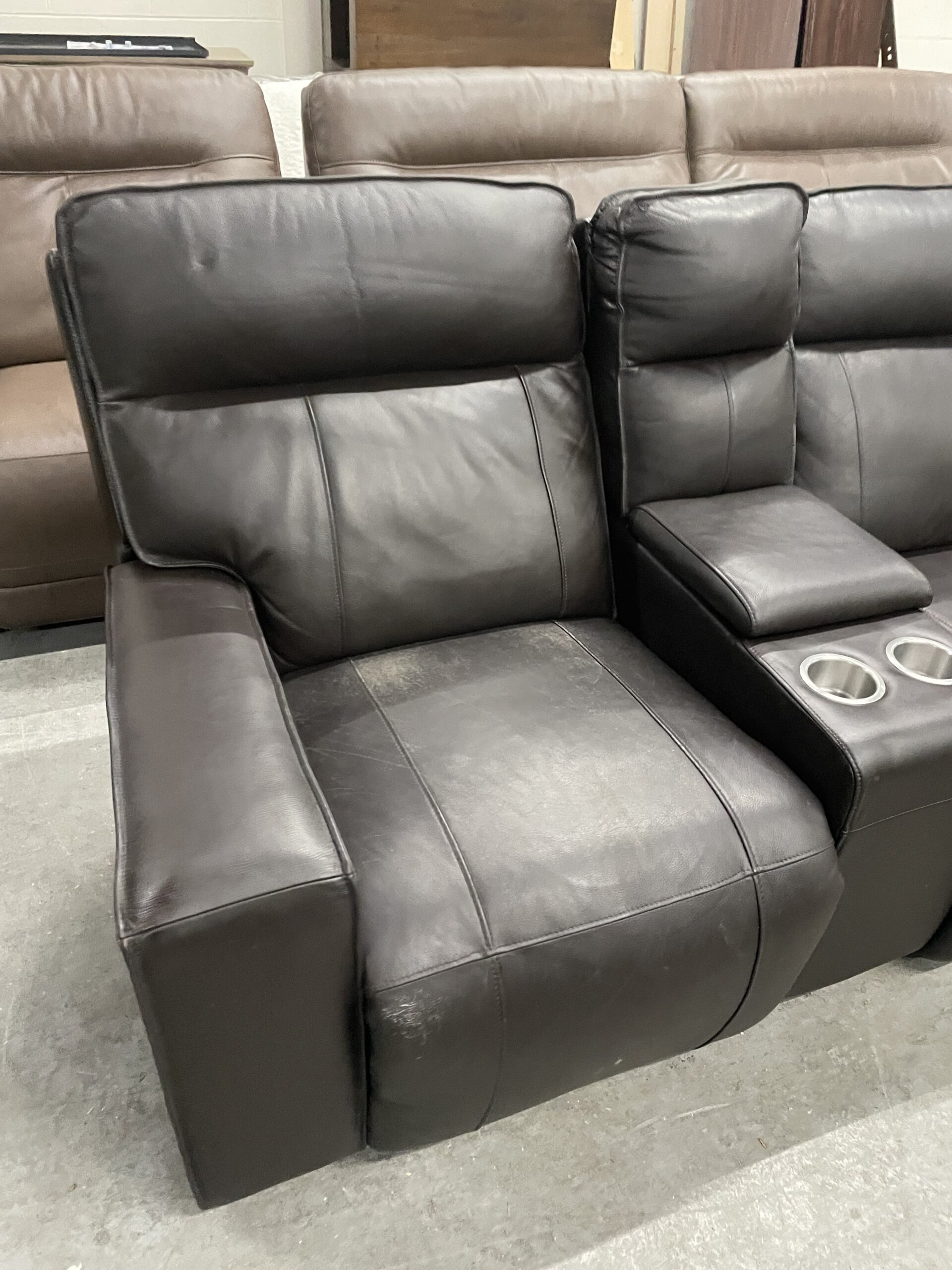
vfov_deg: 67.3
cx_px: 476
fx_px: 953
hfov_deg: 53.1
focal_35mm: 26
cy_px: 635
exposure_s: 1/40
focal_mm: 4.2
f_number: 1.6
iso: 640
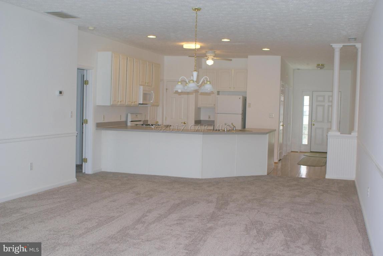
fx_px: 447
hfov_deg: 46.4
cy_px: 128
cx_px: 192
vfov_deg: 31.9
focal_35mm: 42
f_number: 4.5
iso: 200
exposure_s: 1/80
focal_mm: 28
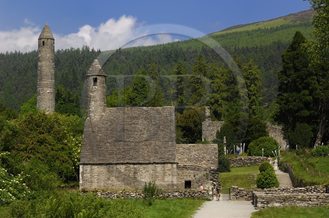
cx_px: 164
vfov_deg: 17.4
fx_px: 712
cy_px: 109
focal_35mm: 78
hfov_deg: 26.0
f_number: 8.5
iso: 100
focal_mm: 52
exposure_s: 1/160
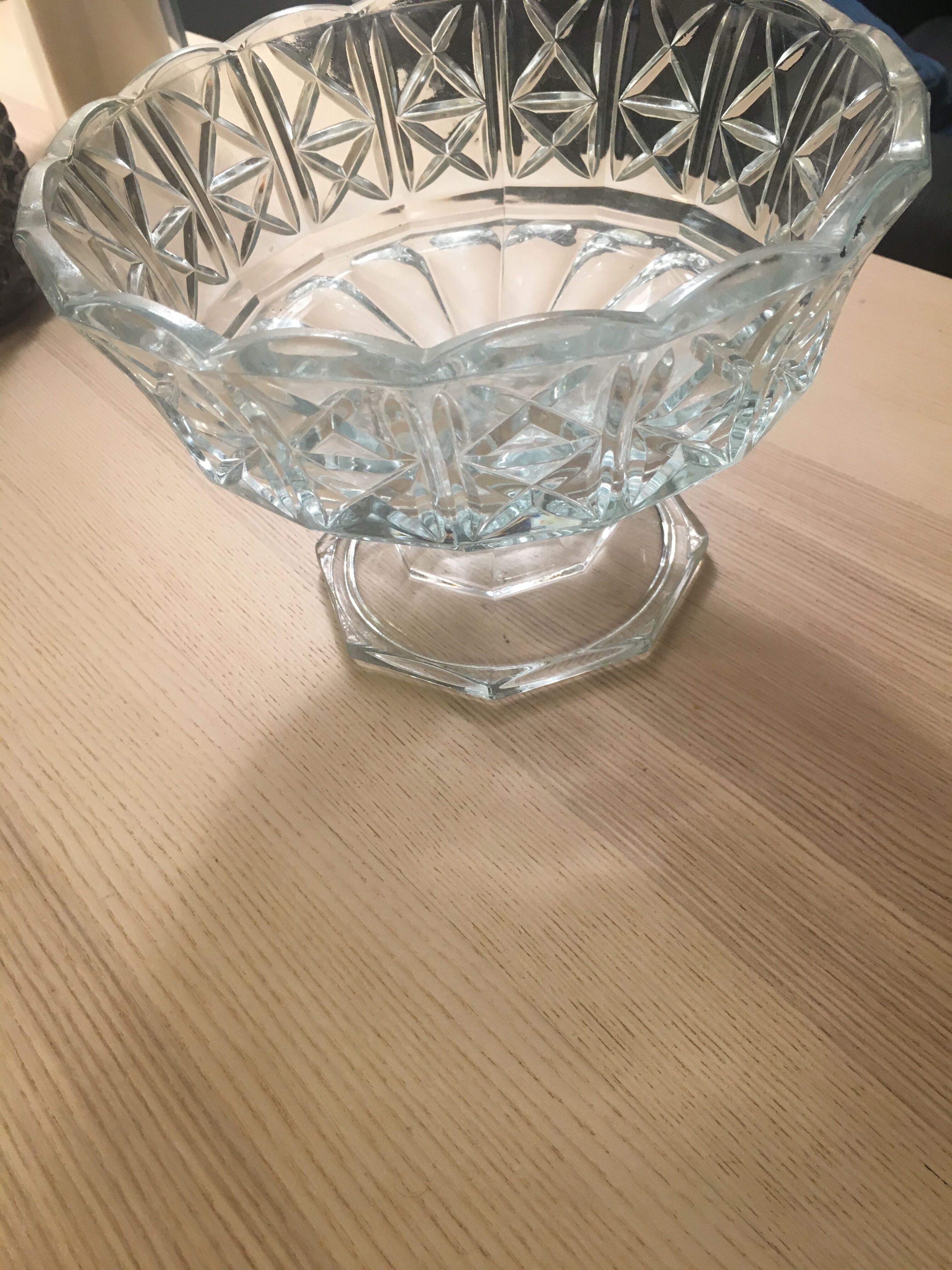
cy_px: 635
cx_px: 476
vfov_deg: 61.7
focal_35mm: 29
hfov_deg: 48.2
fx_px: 1063
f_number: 2.2
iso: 50
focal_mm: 4.15
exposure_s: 1/33
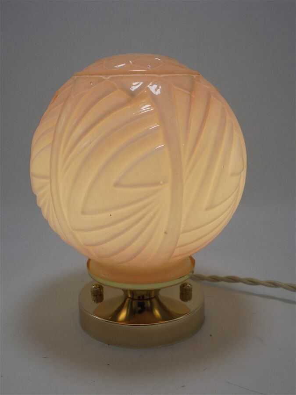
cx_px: 148
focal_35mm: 38
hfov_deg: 37.7
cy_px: 198
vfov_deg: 49.0
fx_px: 433
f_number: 4.2
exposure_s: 1/320
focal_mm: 6.9
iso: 100
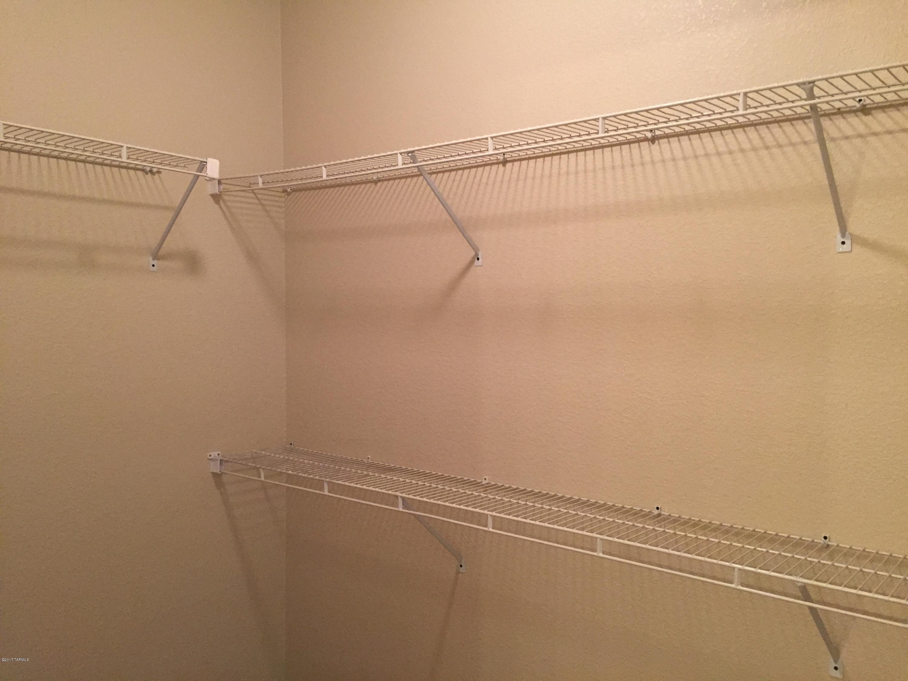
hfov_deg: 61.7
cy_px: 340
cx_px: 454
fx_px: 761
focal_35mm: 29
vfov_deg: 48.2
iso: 160
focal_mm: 4.15
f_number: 2.2
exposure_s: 1/30
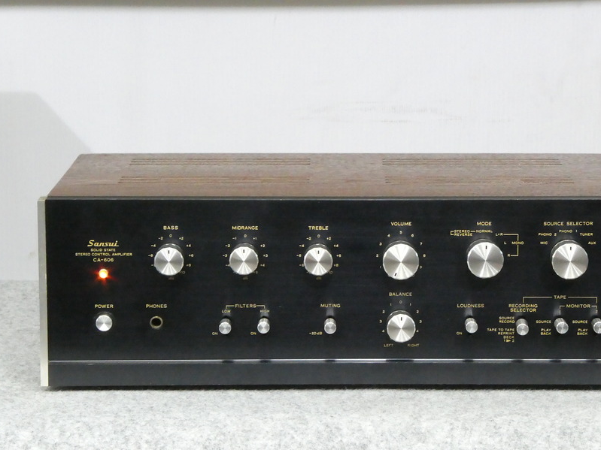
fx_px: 2587
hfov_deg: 13.2
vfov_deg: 10.0
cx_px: 353
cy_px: 270
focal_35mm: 149
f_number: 7.1
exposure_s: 1/13
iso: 1600
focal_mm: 22.3
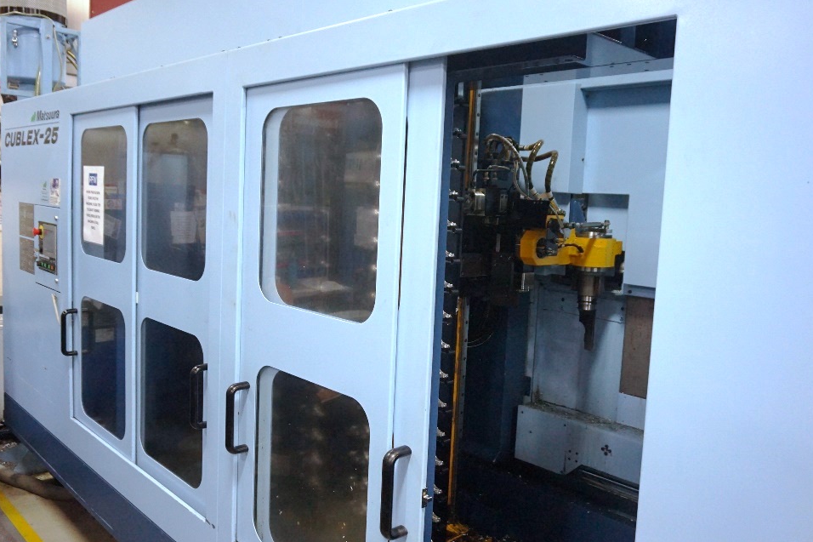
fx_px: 689
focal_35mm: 31
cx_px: 387
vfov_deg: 42.9
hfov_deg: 61.0
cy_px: 262
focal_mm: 19
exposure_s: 1/160
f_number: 4
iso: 1600
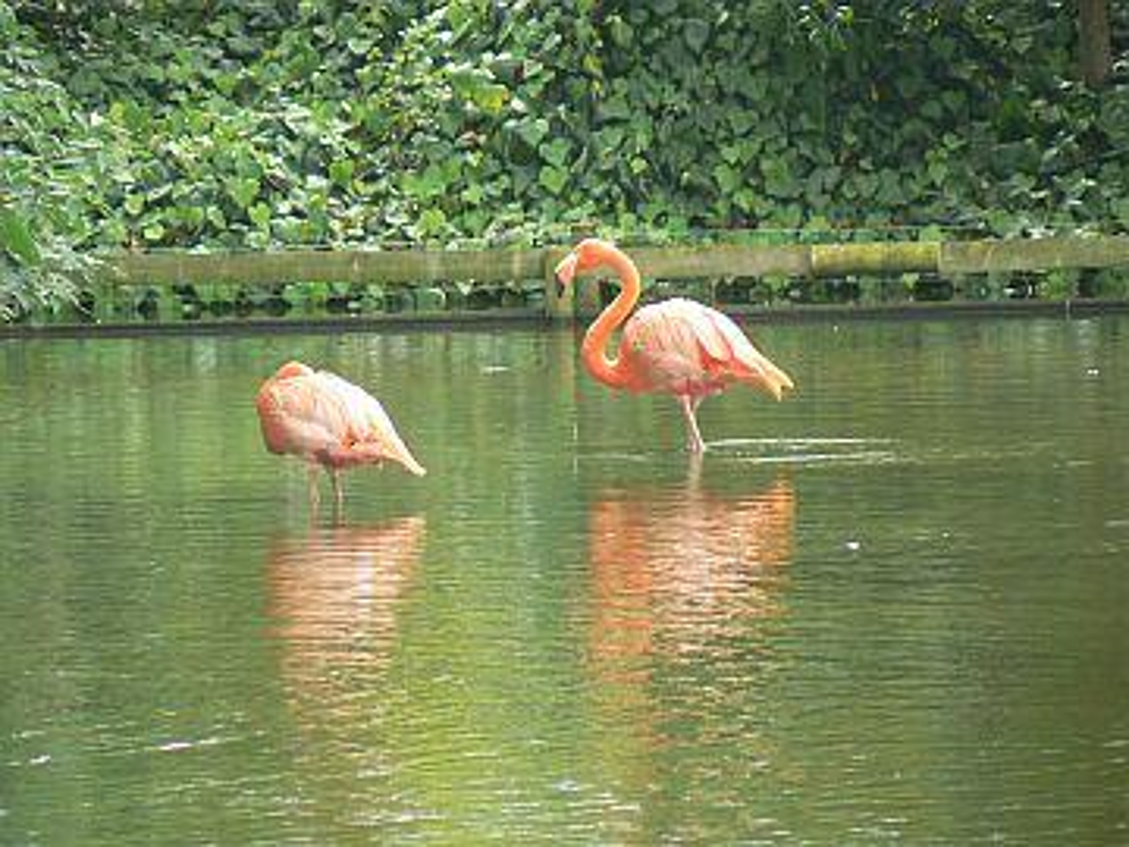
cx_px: 564
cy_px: 424
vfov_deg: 3.4
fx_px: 14090
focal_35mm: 432
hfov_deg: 4.6
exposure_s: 1/60
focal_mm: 72
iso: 80
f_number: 4
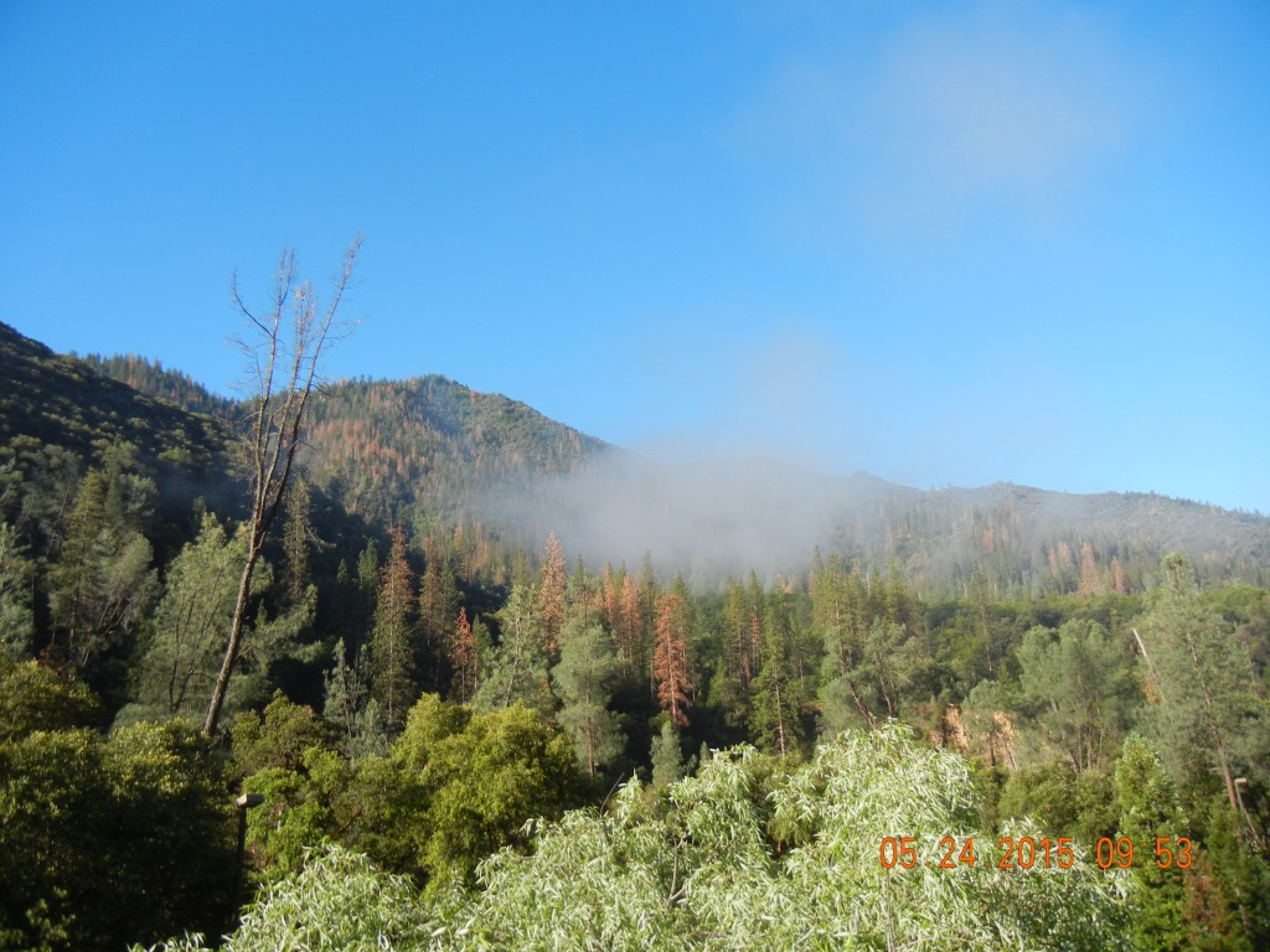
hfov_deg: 60.0
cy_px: 476
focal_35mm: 30
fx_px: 1101
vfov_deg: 46.8
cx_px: 635
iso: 160
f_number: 3.5
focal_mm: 5.4
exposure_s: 1/681
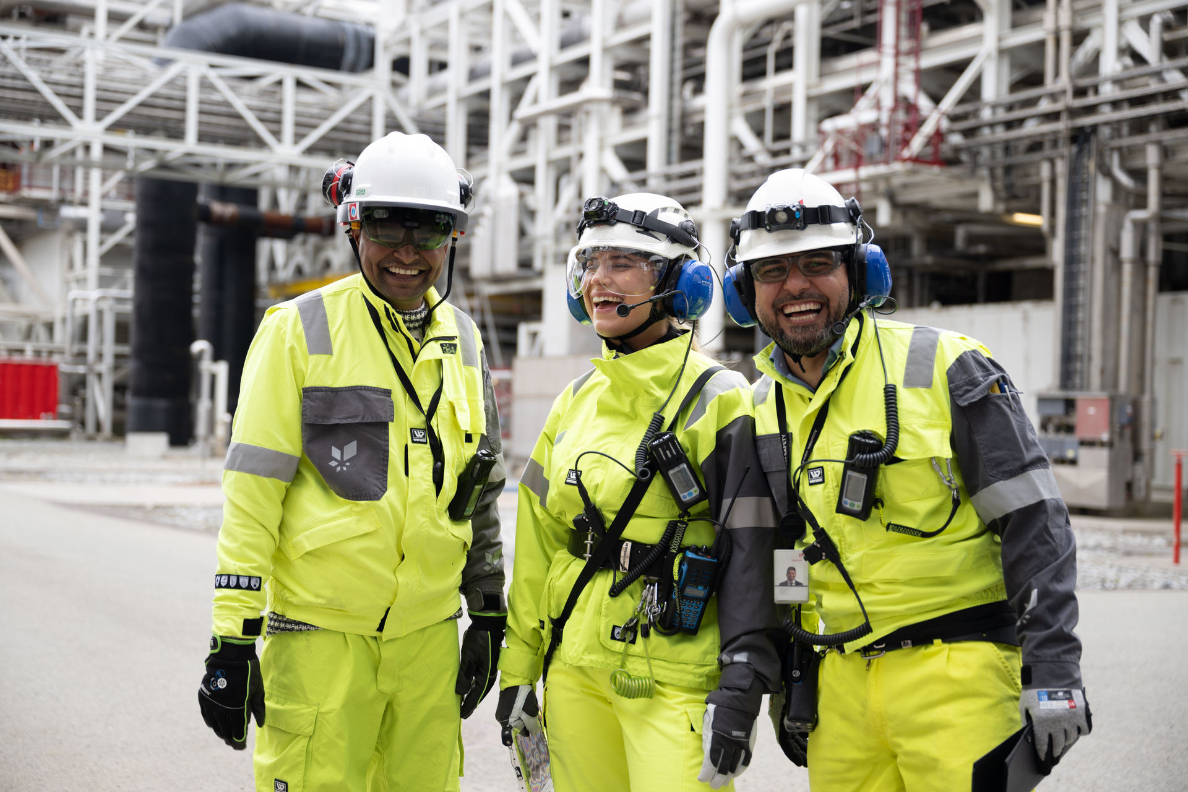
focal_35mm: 48
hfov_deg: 41.1
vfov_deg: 28.1
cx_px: 594
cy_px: 396
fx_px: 1584
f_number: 2.8
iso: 64
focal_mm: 48
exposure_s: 1/200
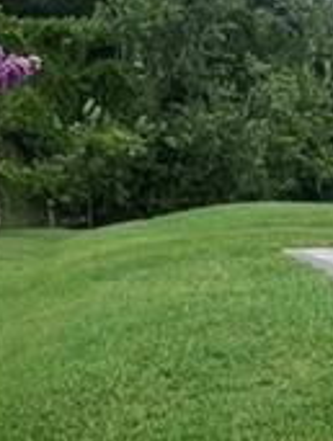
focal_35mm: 91
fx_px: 1163
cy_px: 426
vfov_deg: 20.9
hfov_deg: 12.5
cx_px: 813
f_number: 1.8
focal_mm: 1.57
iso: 32
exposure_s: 1/1064
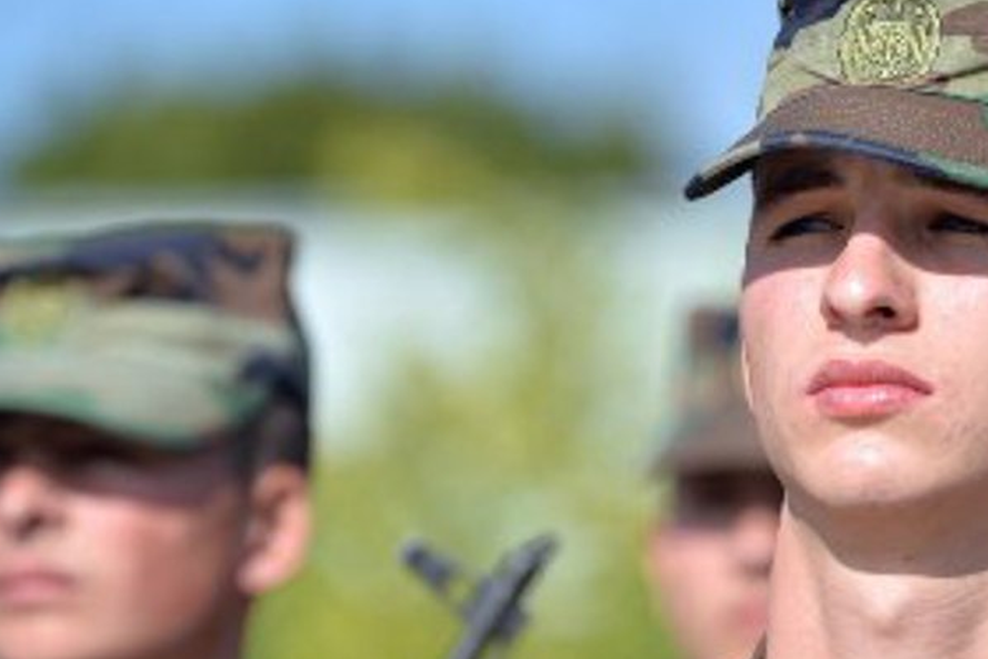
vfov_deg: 3.2
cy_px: 564
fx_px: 11748
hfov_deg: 4.8
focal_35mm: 428
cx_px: 872
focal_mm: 200
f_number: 4
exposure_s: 1/1250
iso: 100
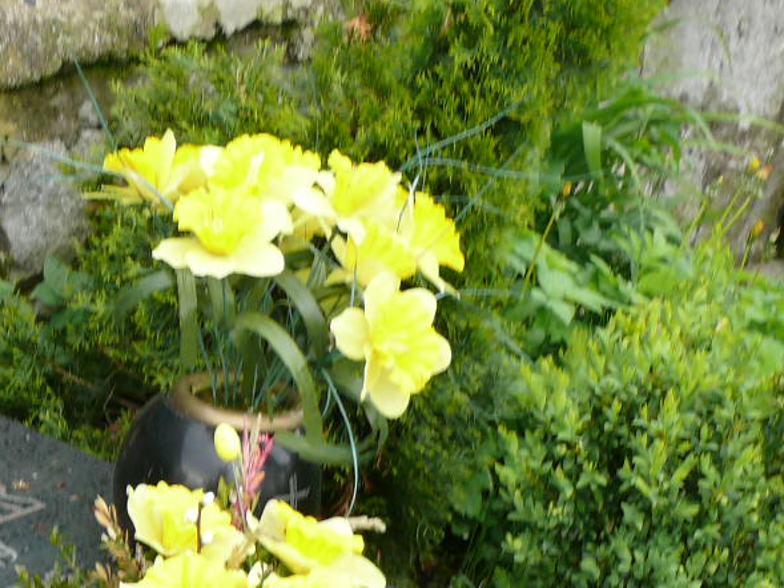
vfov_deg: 15.0
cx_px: -140
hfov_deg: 19.5
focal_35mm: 95
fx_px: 2152
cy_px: 737
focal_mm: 7.4
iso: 100
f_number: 3.6
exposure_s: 1/100
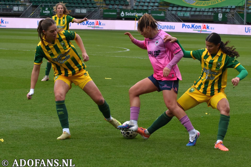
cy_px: 84
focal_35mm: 105
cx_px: 126
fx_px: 732
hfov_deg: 19.5
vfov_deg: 13.0
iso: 500
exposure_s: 1/800
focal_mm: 70
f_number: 4.5
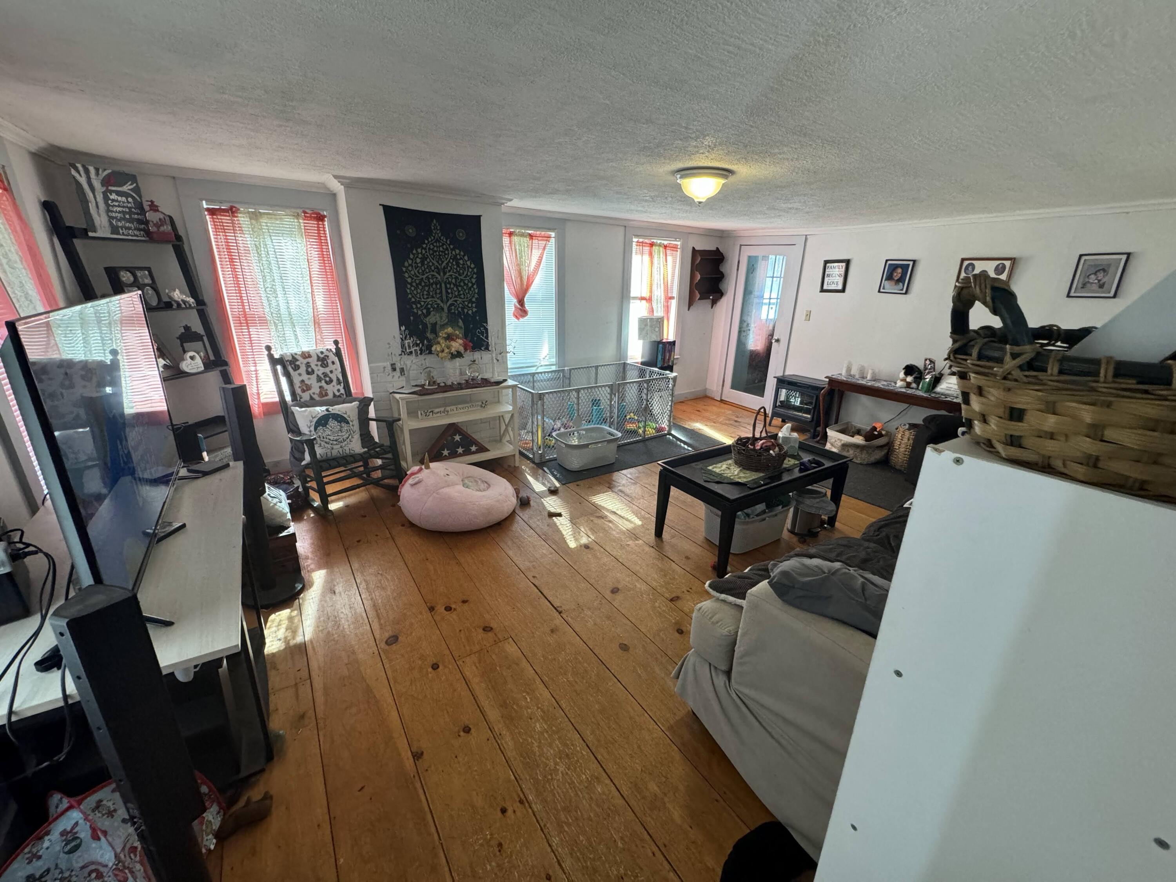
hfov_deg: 102.1
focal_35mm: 14
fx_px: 476
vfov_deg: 85.7
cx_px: 588
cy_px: 441
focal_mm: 2.22
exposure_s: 1/120
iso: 320
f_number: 2.2
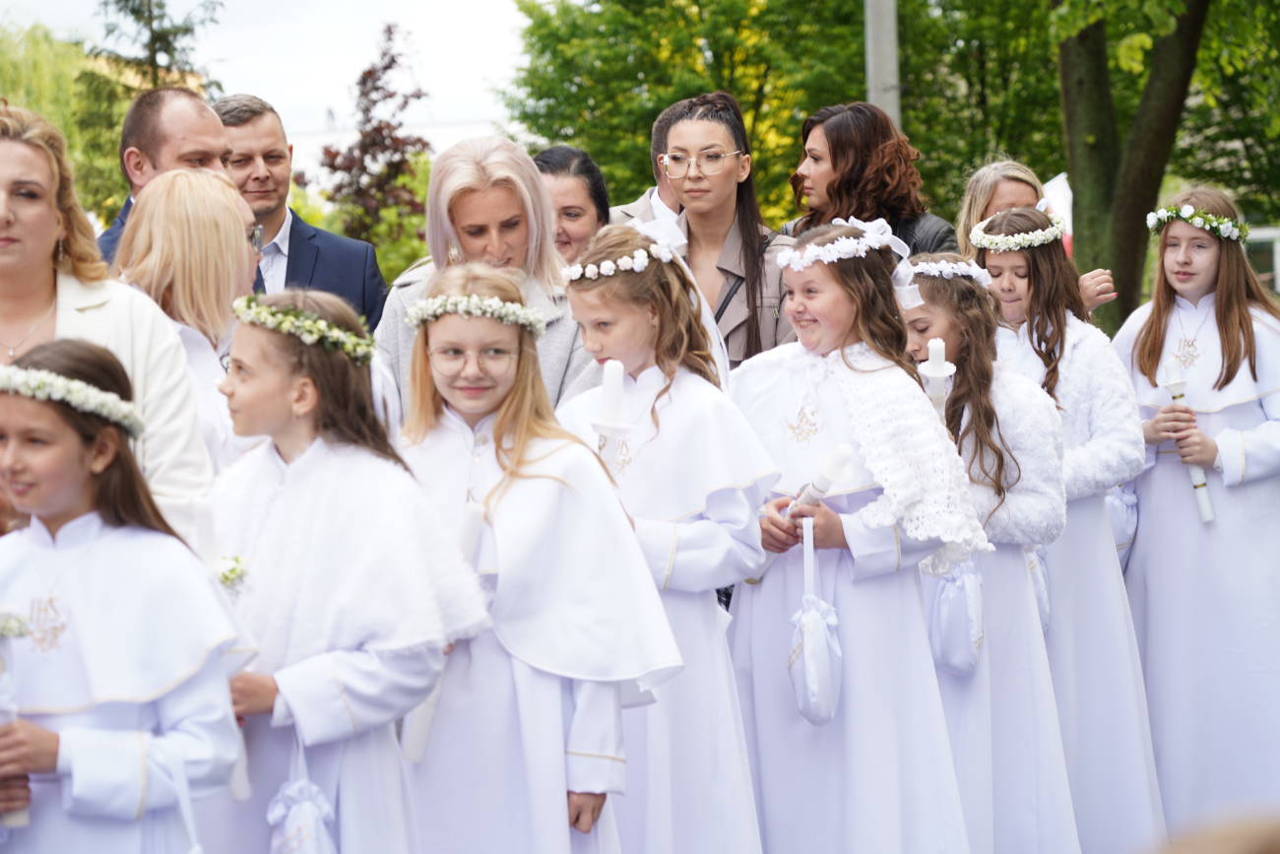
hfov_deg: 22.1
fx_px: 3271
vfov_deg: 14.9
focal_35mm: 92
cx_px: 640
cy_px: 427
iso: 100
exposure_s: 1/100
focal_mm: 92
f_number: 5
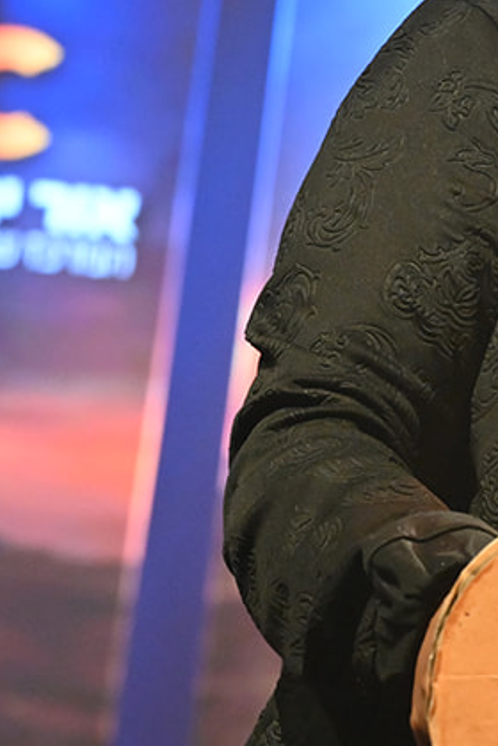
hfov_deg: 5.3
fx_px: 5291
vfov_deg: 8.0
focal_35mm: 255
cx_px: 879
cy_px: 3
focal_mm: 67
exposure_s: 1/160
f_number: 5
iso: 2500
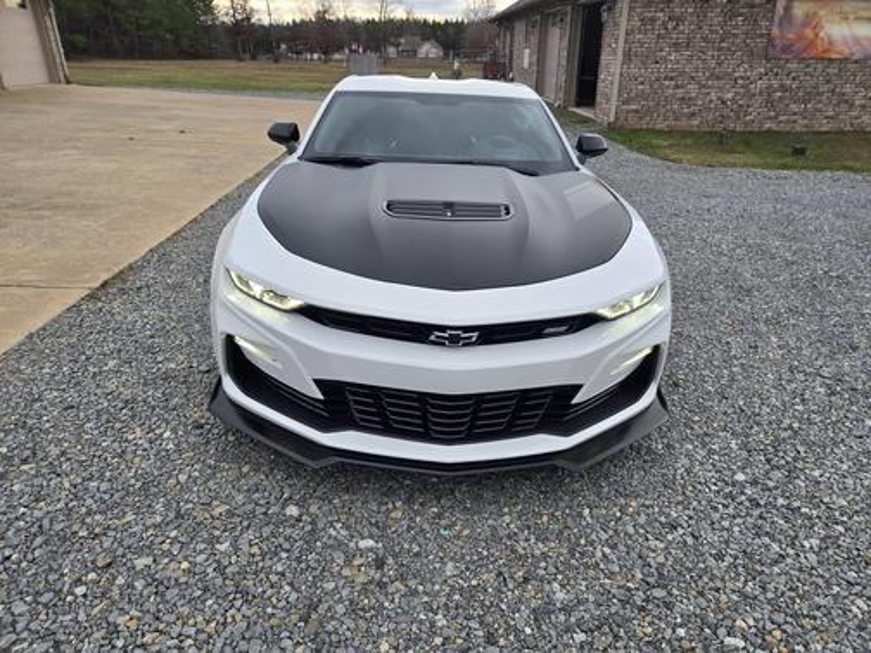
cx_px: 436
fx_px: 579
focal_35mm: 23
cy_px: 326
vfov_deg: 58.9
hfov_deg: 73.9
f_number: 1.8
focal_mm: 5.4
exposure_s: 1/50
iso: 32
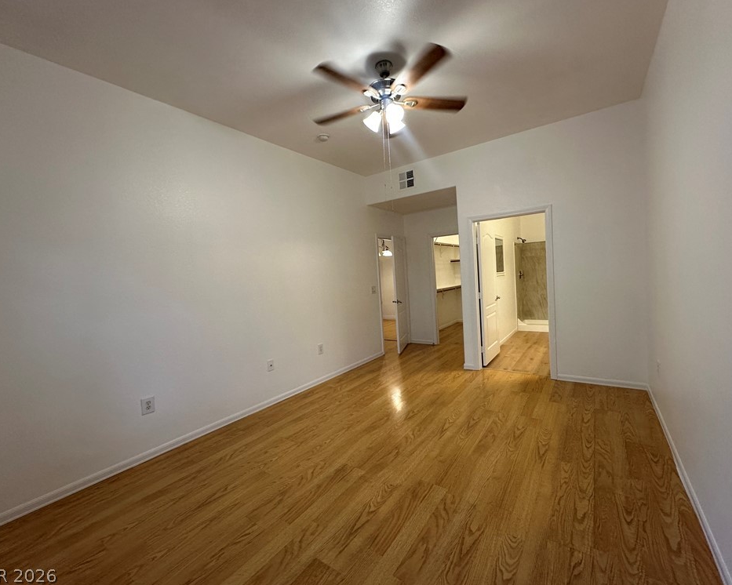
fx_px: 325
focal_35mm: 15
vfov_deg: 84.0
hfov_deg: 96.8
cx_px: 373
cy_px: 288
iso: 250
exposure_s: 1/120
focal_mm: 2.22
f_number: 2.2
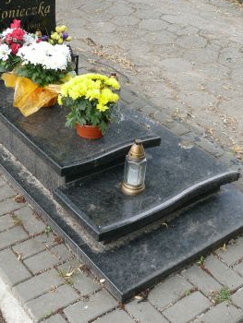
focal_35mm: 48
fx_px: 449
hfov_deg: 30.3
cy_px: 122
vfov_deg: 39.4
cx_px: 105
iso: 100
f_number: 3.2
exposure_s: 1/125
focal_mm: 7.4
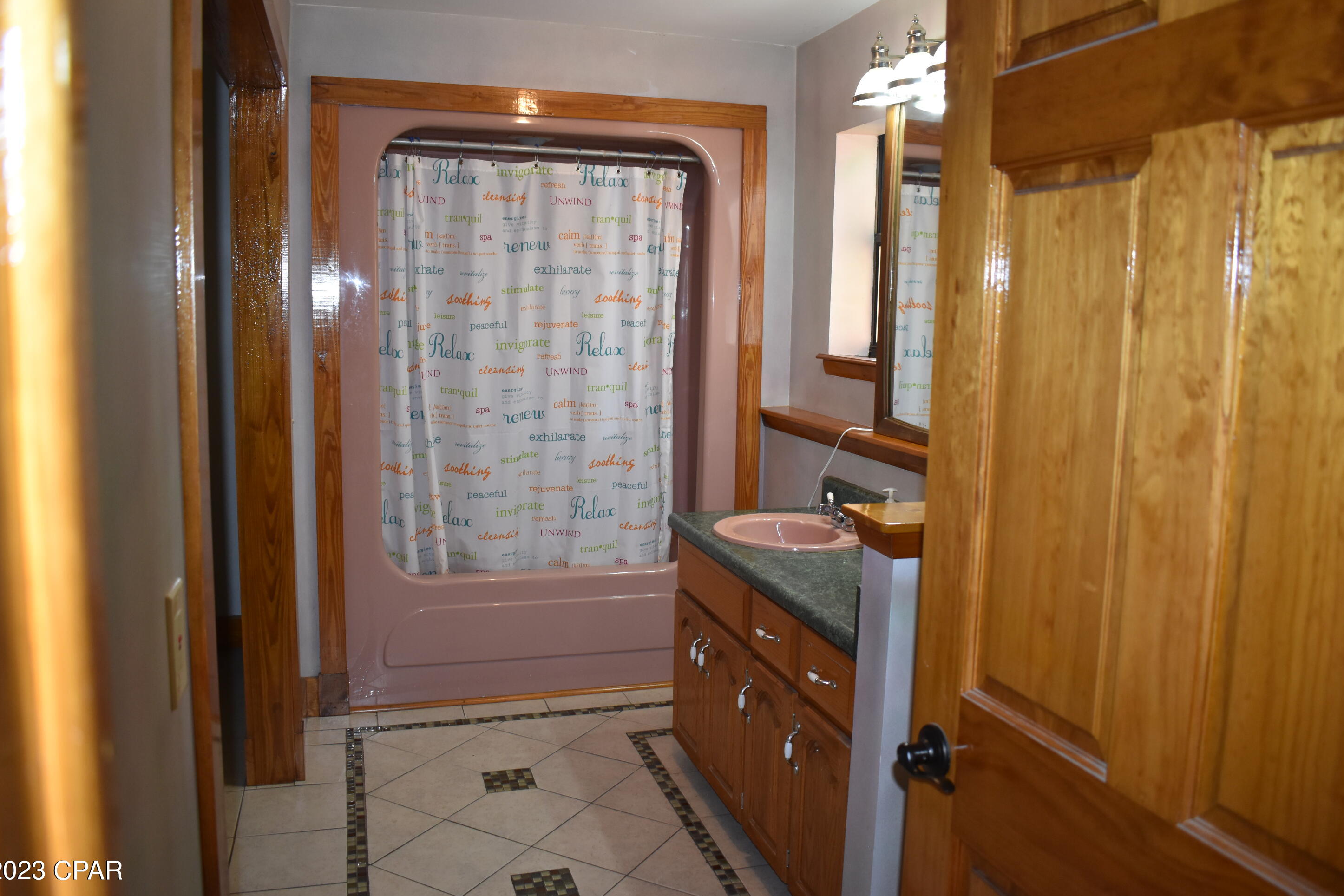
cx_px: 663
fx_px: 1045
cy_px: 449
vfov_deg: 46.4
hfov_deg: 65.5
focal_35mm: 28
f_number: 3.5
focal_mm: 18
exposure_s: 1/60
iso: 800
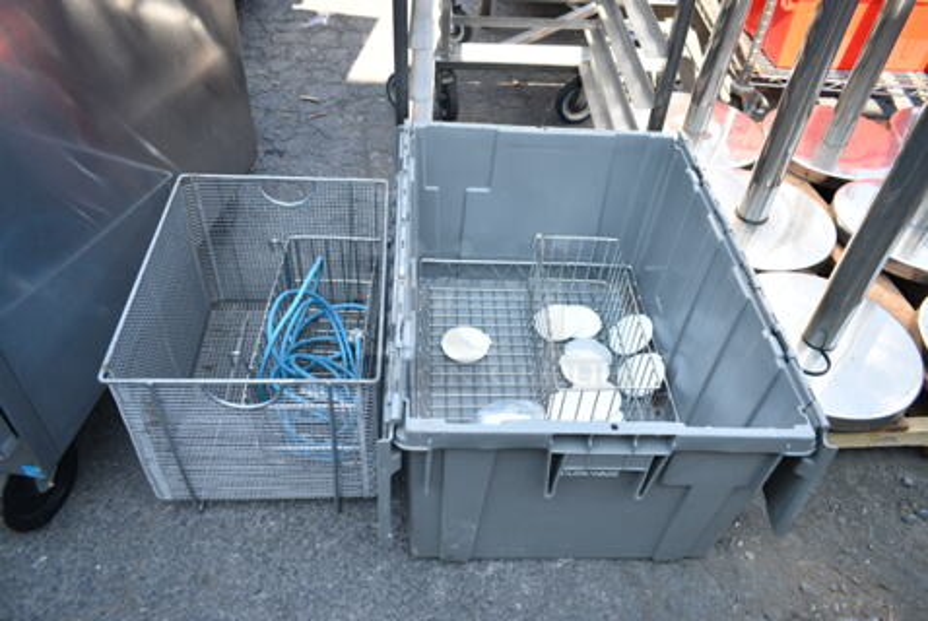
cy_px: 310
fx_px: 697
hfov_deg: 67.3
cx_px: 464
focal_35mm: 27
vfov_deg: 48.1
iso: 100
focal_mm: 18
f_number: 4.5
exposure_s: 1/80
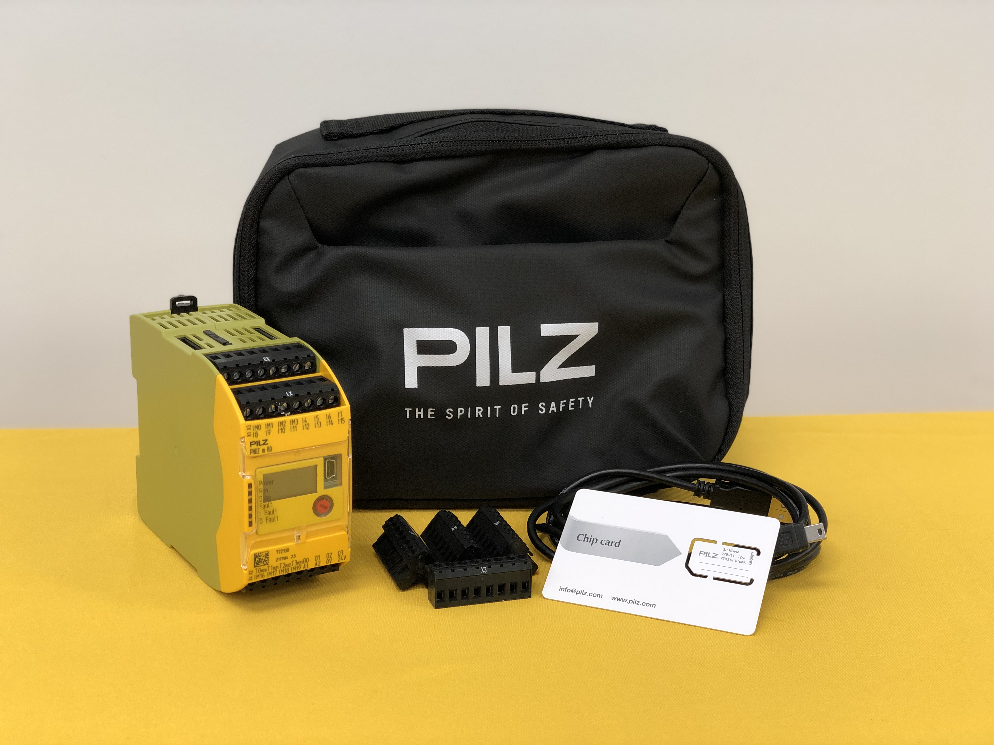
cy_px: 372
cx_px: 497
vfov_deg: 28.0
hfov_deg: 36.8
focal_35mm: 52
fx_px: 1493
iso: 64
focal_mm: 6
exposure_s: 1/60
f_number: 2.4
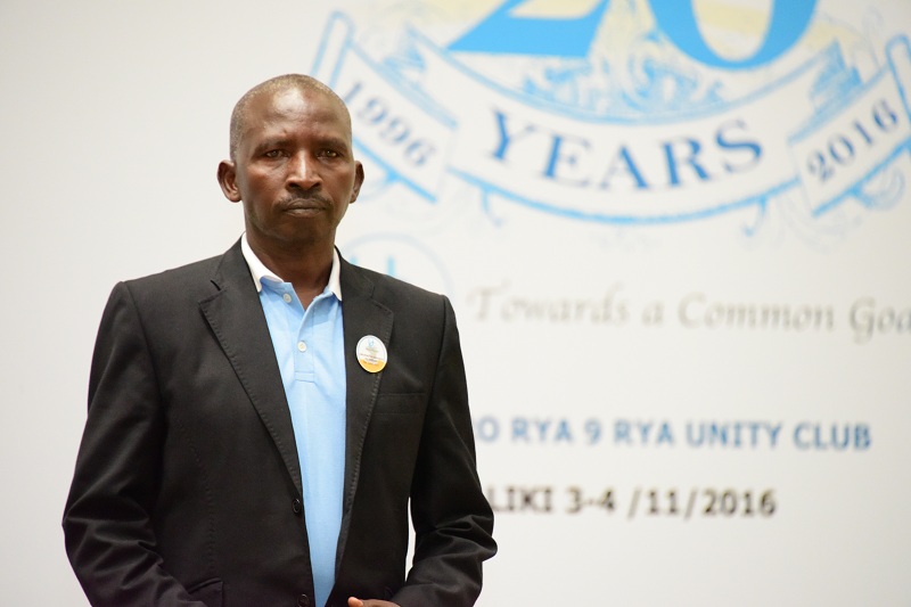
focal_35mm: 300
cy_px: 304
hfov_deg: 6.9
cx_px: 456
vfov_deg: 4.6
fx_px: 7590
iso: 10000
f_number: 5.6
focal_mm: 300
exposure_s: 1/80
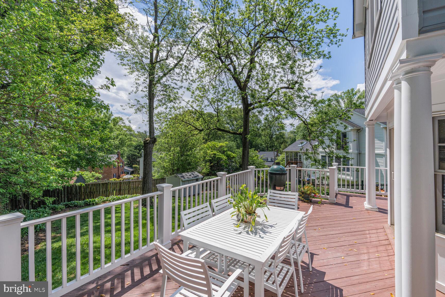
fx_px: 210
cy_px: 148
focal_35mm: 17
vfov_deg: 70.4
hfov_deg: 93.3
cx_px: 222
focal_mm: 17
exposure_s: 1/640
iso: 200
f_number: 8
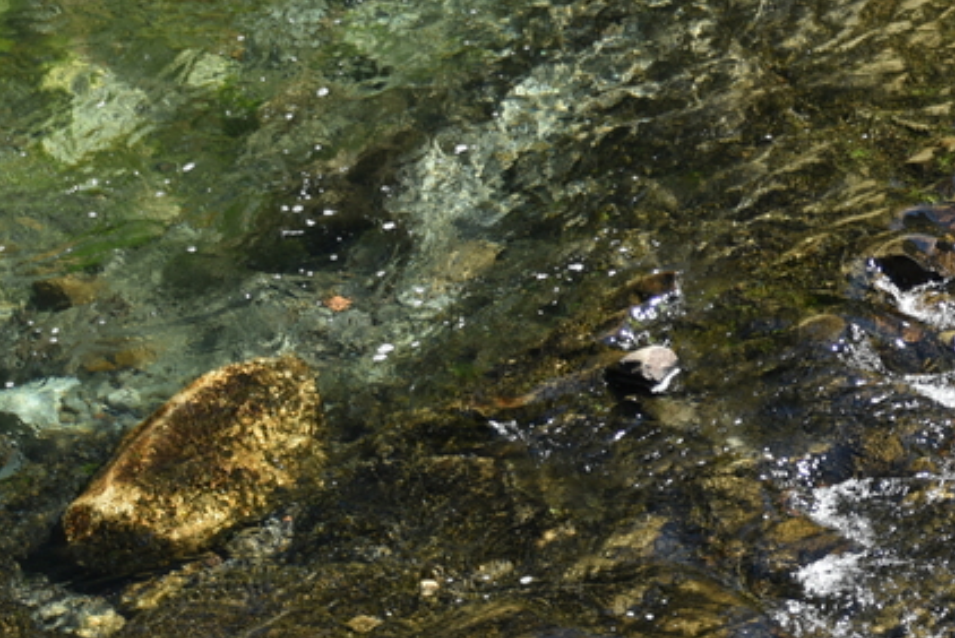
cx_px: 1229
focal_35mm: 273
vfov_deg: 5.0
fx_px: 7247
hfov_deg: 7.5
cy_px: 190
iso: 100
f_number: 5.6
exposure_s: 1/200
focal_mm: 90
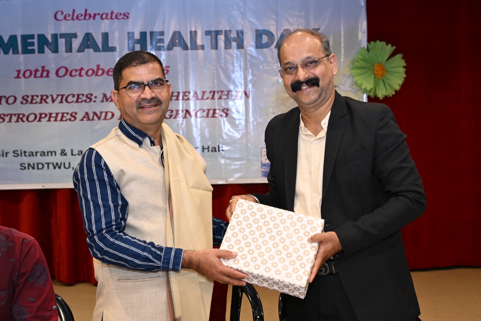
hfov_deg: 36.2
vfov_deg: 24.6
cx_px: 240
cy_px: 160
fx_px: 735
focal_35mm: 55
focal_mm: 55
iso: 1600
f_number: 5.6
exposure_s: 1/160
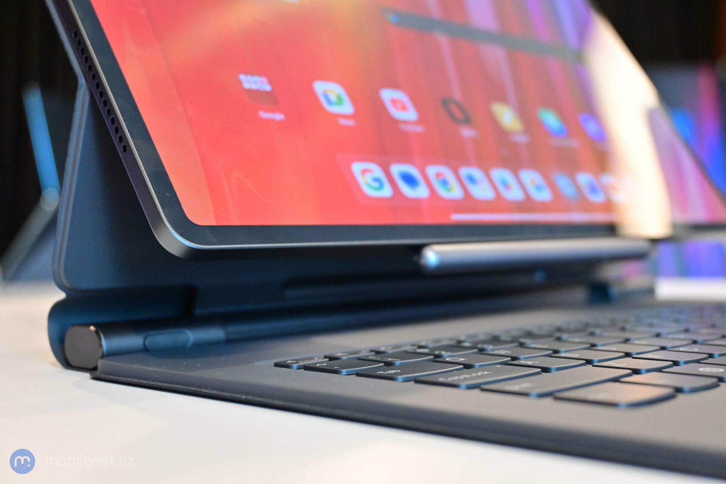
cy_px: 242
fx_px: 923
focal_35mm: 46
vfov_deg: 29.4
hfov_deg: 43.0
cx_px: 363
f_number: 4.8
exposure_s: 1/50
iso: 1600
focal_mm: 30.5
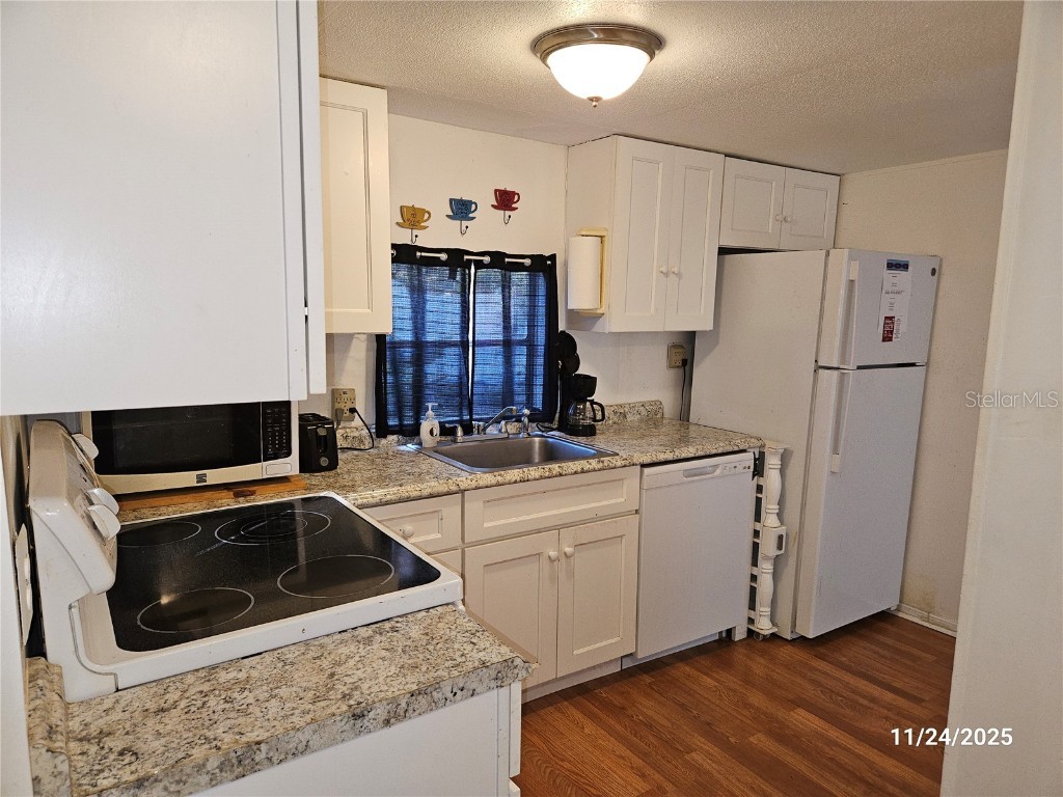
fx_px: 706
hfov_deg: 73.9
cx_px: 532
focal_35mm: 23
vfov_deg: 58.9
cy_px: 398
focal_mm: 5.4
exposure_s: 1/60
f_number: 1.8
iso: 100
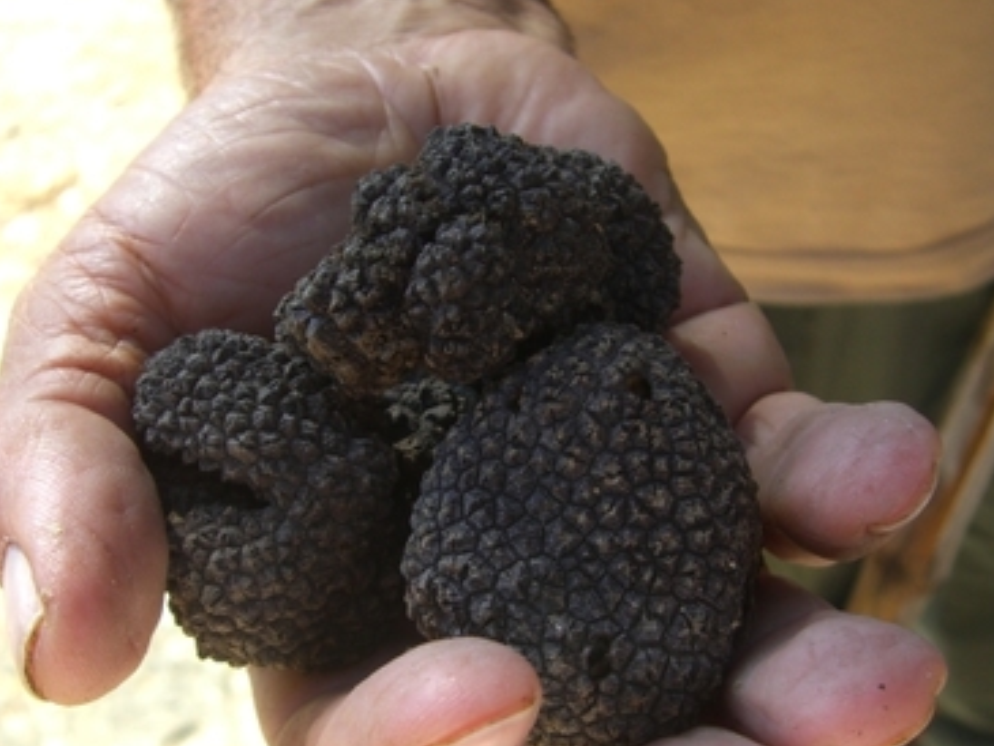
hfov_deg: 36.8
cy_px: 426
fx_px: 1494
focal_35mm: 52
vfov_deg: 28.0
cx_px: 542
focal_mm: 6.2
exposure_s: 1/200
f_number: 2.7
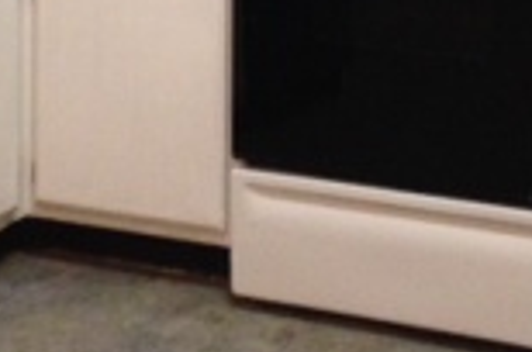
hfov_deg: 14.4
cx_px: 231
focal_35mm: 143
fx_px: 2109
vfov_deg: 9.2
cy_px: -259
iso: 250
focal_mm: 4.12
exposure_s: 1/20
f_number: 2.4
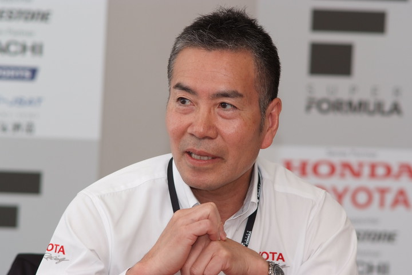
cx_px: 206
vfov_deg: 5.1
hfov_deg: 7.6
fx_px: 3090
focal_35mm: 270
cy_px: 138
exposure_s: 1/125
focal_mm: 180
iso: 400
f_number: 4
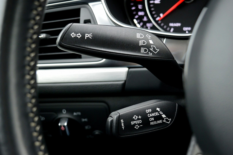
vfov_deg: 26.5
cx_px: 116
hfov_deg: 38.9
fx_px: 330
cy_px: 78
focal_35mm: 51
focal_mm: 34
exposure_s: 1/60
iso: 800
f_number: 4.5
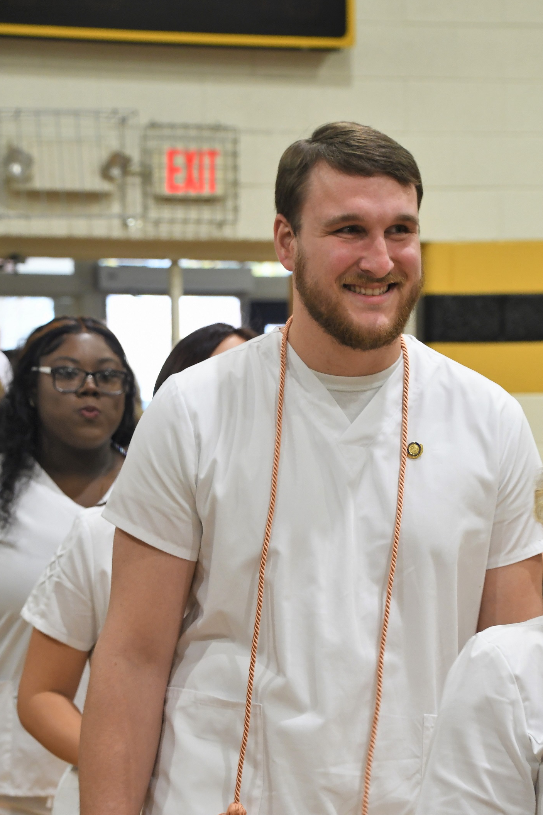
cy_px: 493
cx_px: 329
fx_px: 2910
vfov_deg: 15.9
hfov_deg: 10.7
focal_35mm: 129
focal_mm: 65
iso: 1000
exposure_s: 1/80
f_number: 6.3
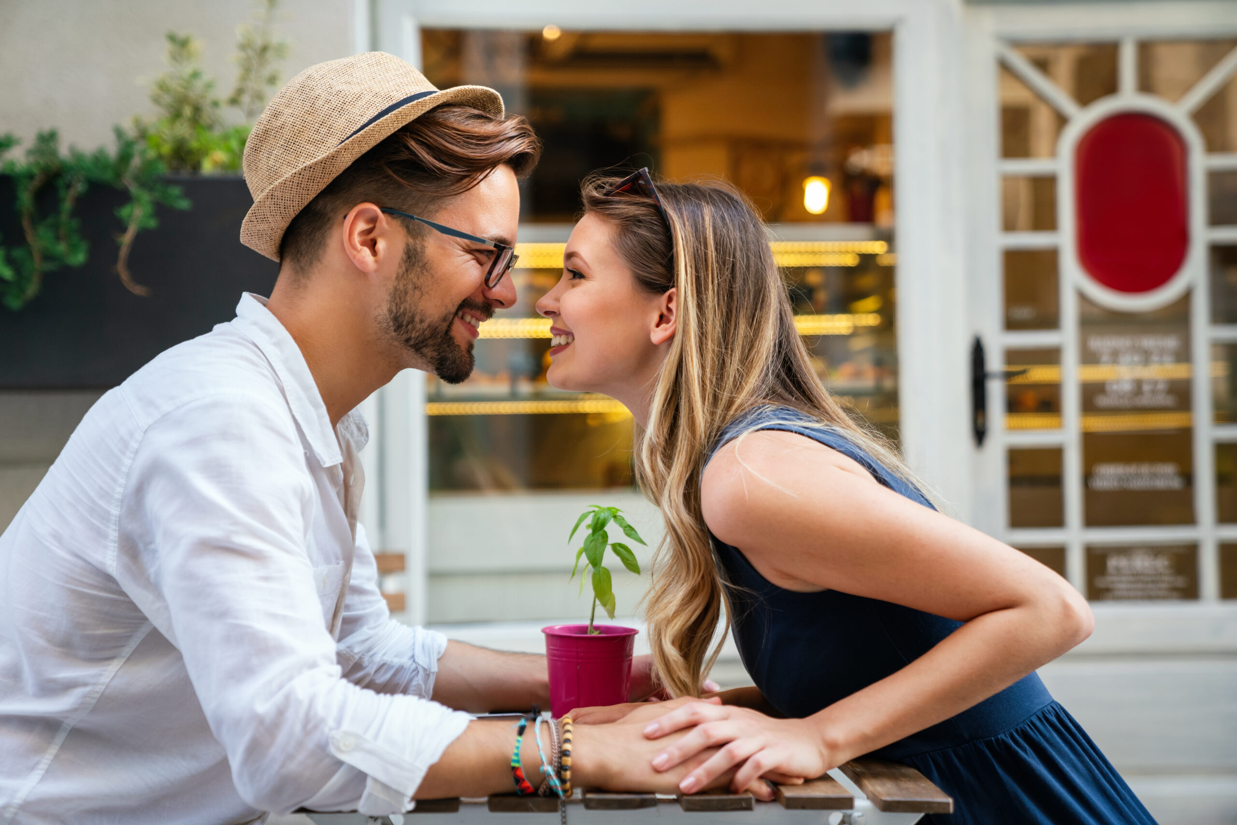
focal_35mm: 58
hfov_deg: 34.5
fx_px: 1993
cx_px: 618
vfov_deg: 23.4
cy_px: 412
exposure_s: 1/500
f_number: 2.8
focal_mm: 58
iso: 640
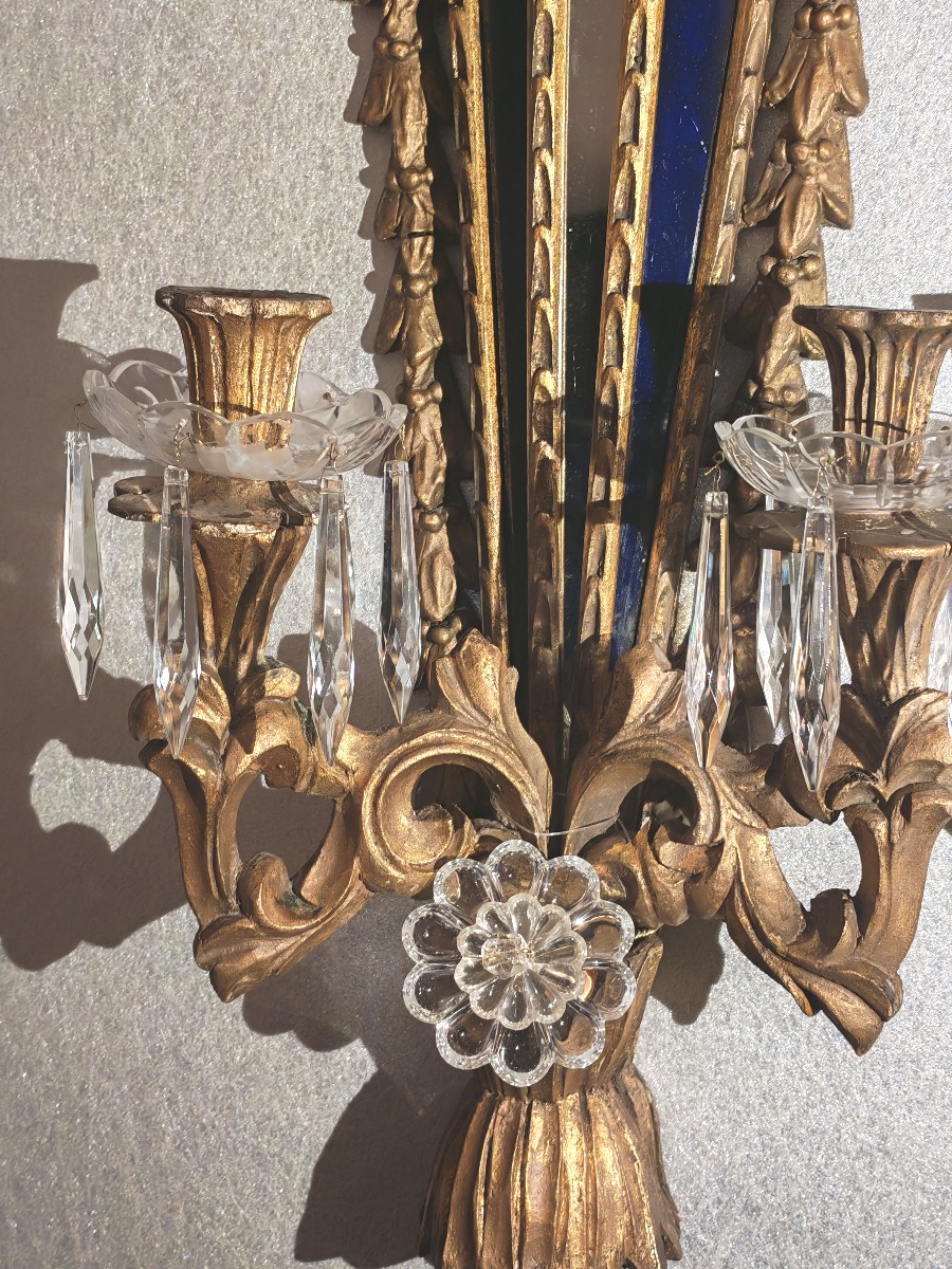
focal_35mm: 59
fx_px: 2163
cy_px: 634
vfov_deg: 32.7
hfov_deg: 24.8
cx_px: 476
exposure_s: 1/50
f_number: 1.9
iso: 1000
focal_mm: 6.12
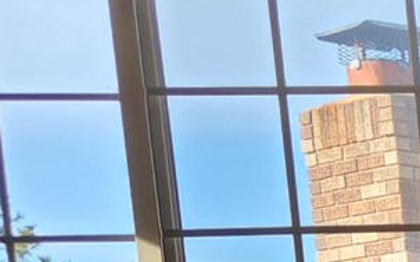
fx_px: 1888
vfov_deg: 7.4
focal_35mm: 165
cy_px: 658
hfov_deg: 10.5
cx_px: 1088
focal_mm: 5.4
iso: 50
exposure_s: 1/180
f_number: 1.8
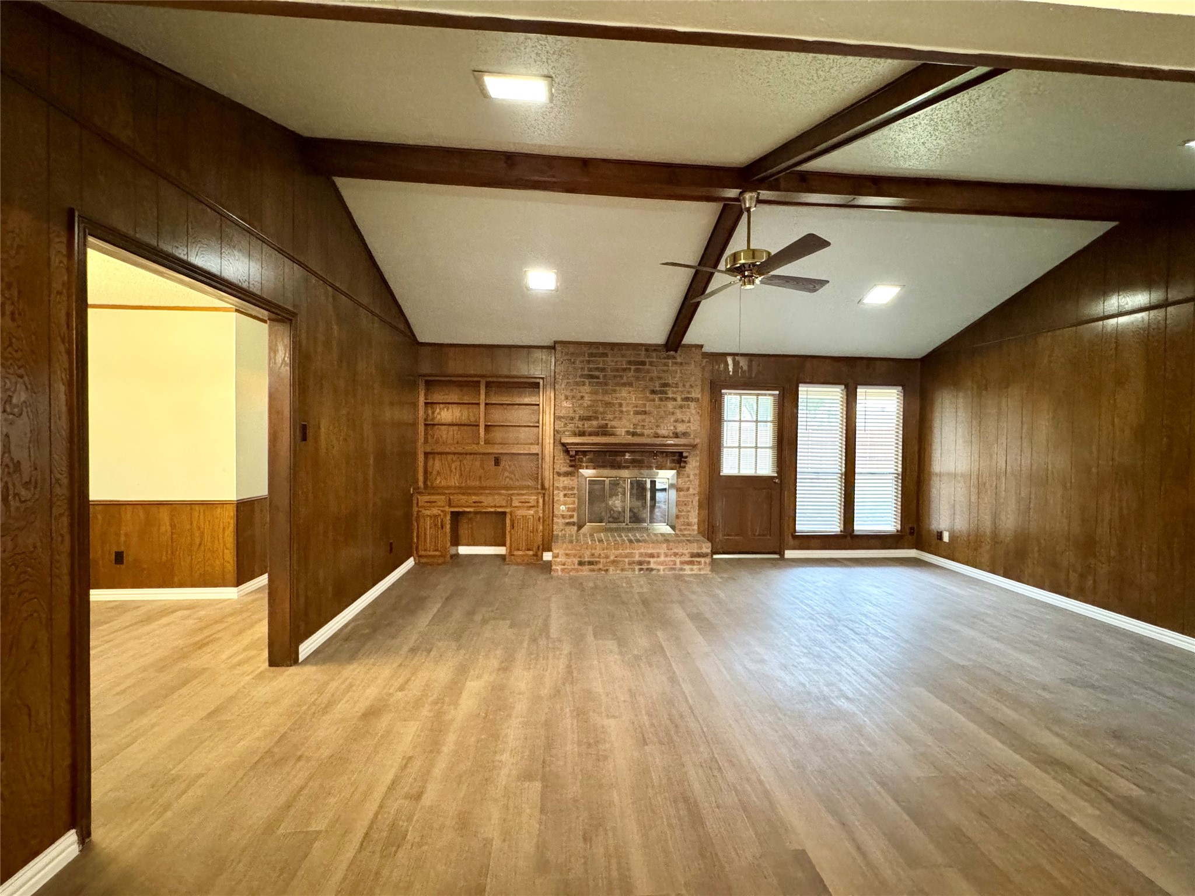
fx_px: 483
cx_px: 598
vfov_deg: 85.7
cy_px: 448
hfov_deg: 102.1
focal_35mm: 14
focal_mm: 2.22
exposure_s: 1/60
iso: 800
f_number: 2.2
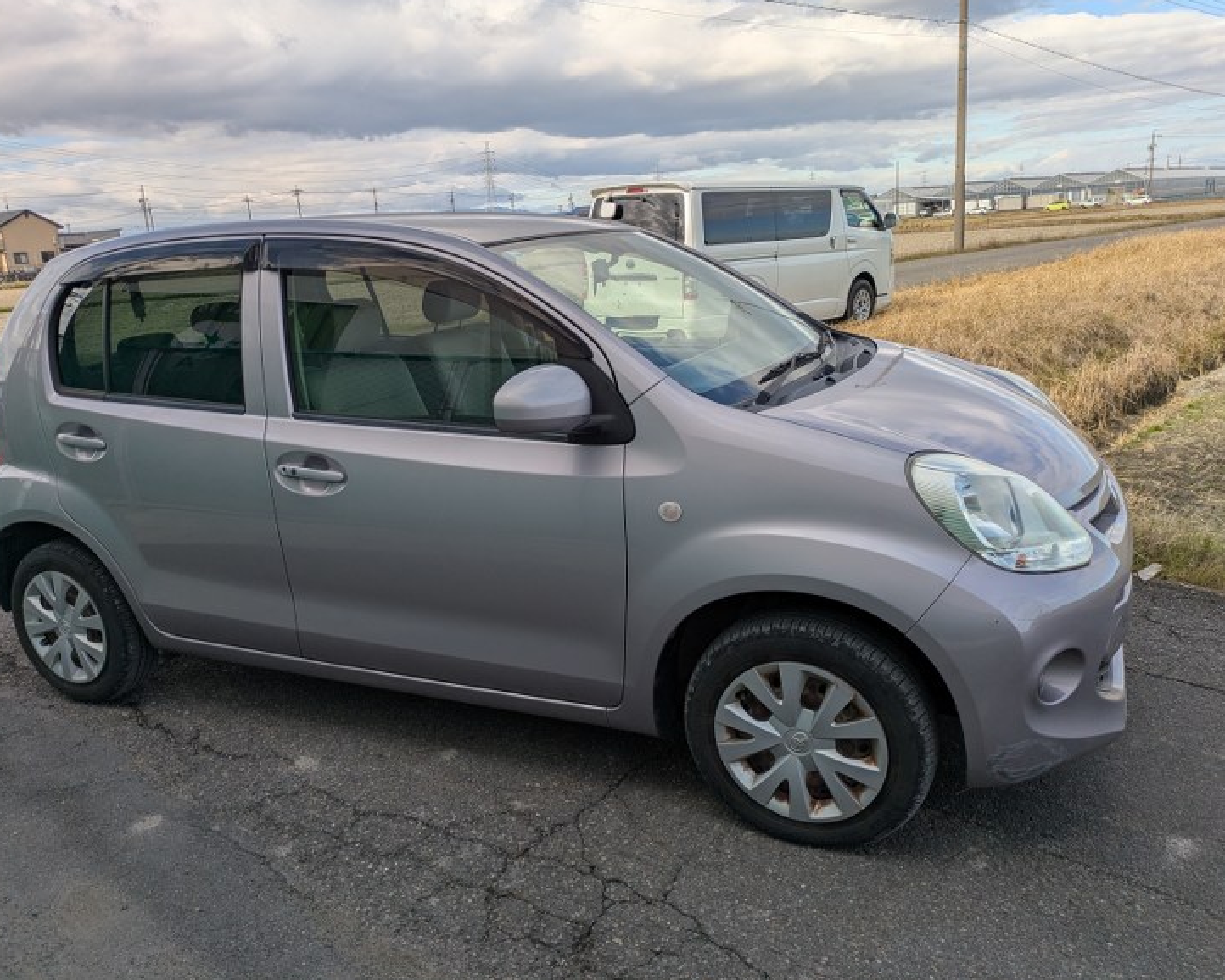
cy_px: 476
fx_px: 979
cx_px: 578
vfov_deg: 53.2
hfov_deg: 64.0
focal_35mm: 27
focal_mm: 5.43
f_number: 1.89
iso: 49
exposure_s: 1/1869
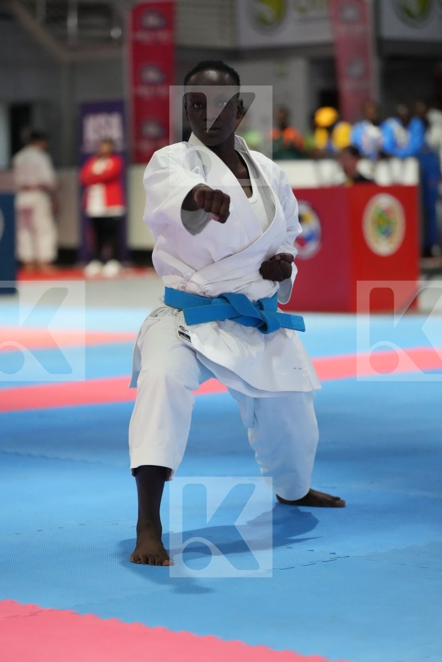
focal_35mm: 122
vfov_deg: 16.8
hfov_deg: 11.2
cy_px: 331
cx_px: 221
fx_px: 2247
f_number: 2.8
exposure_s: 1/500
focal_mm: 122
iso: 8000
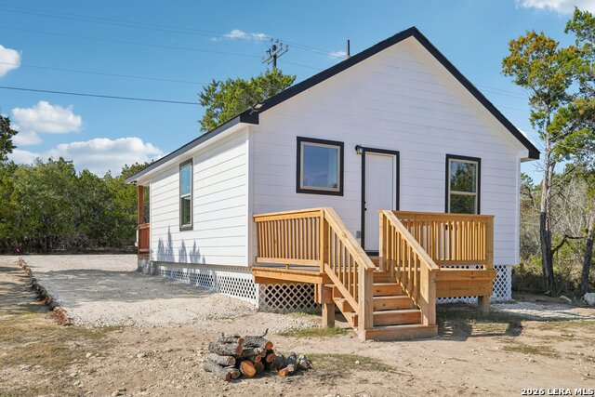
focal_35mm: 33
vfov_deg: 40.0
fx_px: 546
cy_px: 198
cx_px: 298
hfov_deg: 57.2
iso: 200
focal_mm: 33
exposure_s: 1/750
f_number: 8
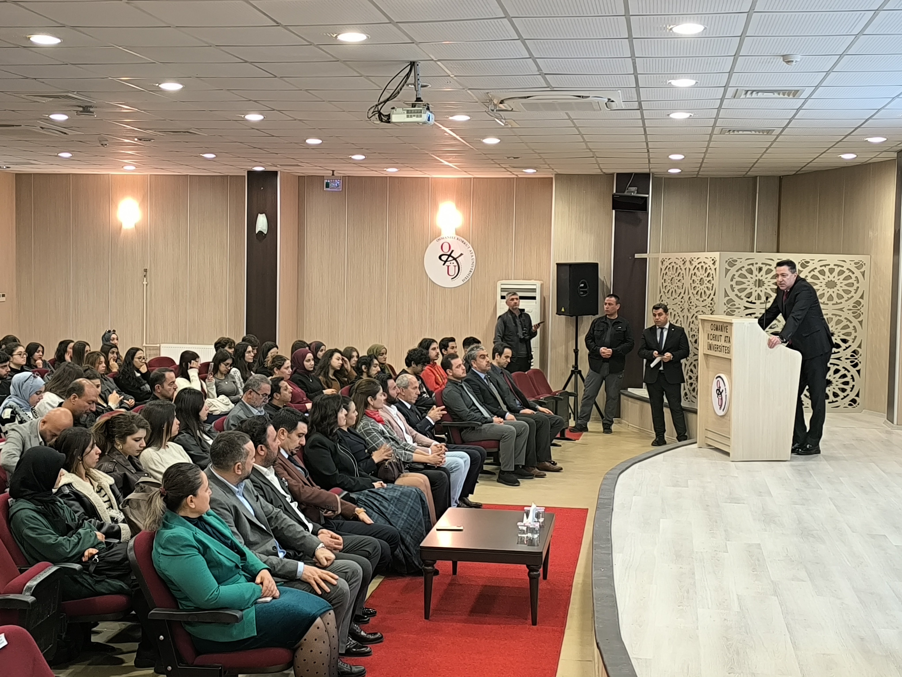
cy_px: 338
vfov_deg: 31.5
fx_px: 1199
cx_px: 451
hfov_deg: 41.2
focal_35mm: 46
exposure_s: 1/33.3
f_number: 1.65
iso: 1000
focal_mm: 6.14
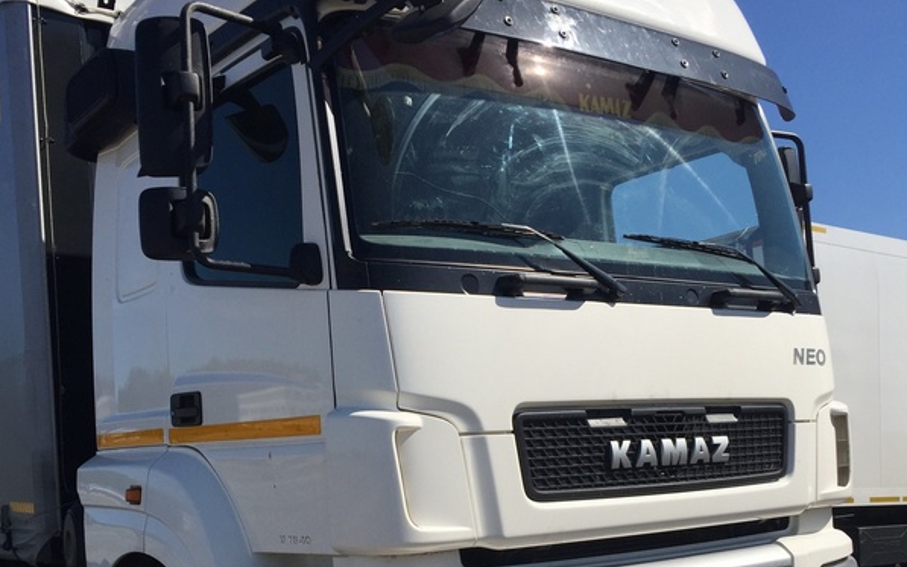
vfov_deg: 29.6
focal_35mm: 42
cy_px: 476
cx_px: 451
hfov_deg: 47.2
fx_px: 1038
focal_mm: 4.15
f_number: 2.2
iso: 32
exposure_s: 1/3597
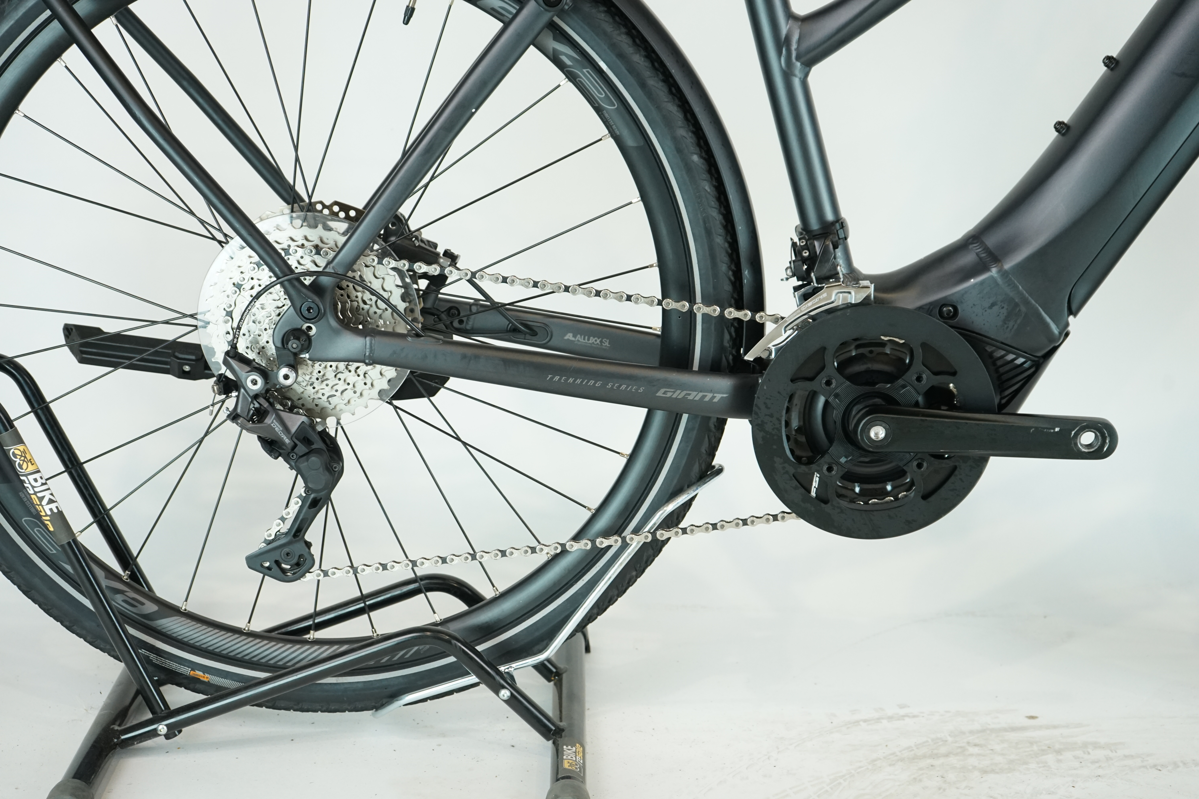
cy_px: 400
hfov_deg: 33.9
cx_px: 600
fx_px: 1965
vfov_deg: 23.0
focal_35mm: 59
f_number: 5.6
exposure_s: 1/200
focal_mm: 59
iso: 1600
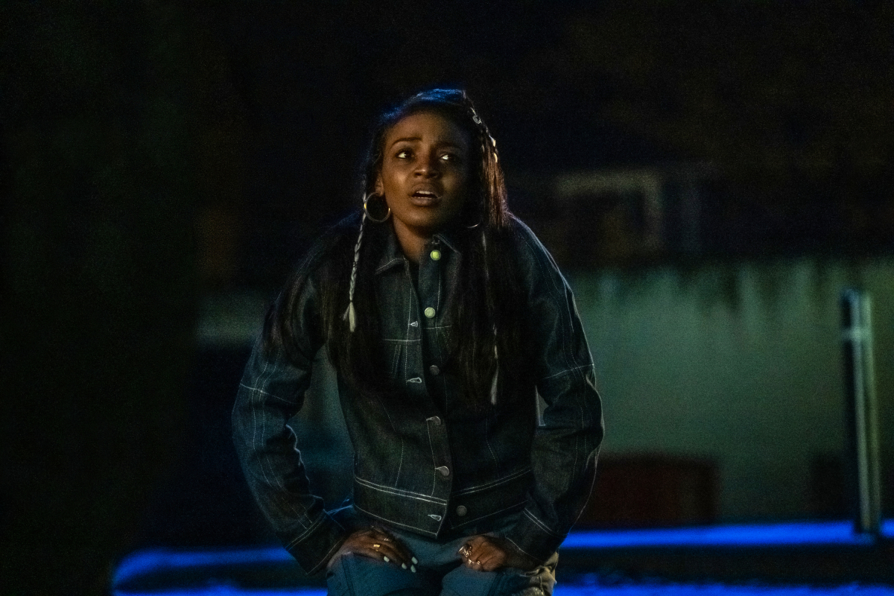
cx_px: 447
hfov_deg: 11.5
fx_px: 4445
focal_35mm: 179
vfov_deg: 7.7
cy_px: 298
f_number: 2.8
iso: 8000
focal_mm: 119.2
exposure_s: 1/100
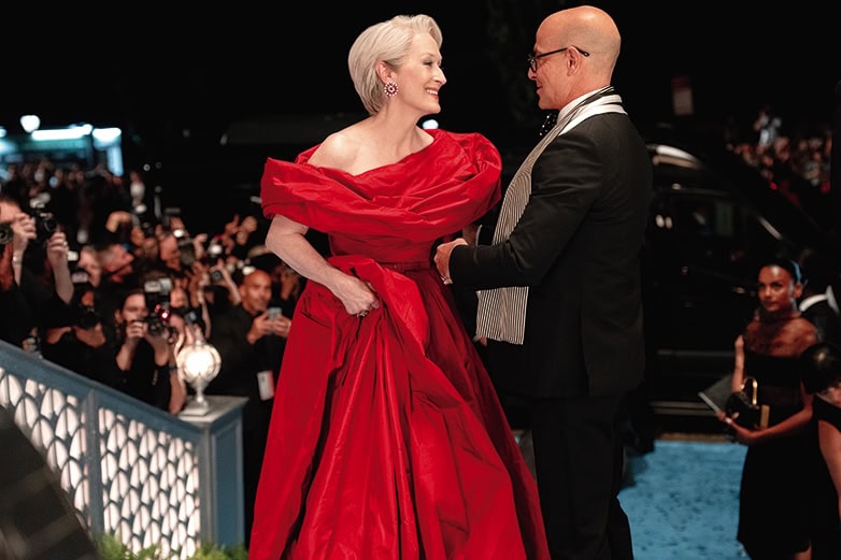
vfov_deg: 23.4
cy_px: 280
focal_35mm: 58
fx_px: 1355
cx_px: 420
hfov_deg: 34.5
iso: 3200
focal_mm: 58
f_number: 2.8
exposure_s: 1/500
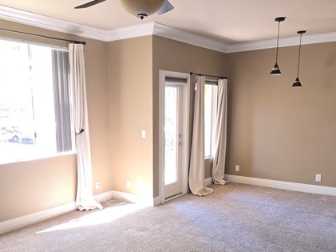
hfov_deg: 52.5
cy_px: 174
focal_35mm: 35
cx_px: 148
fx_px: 339
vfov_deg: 40.0
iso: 100
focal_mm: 6.3
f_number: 1.7
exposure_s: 1/40
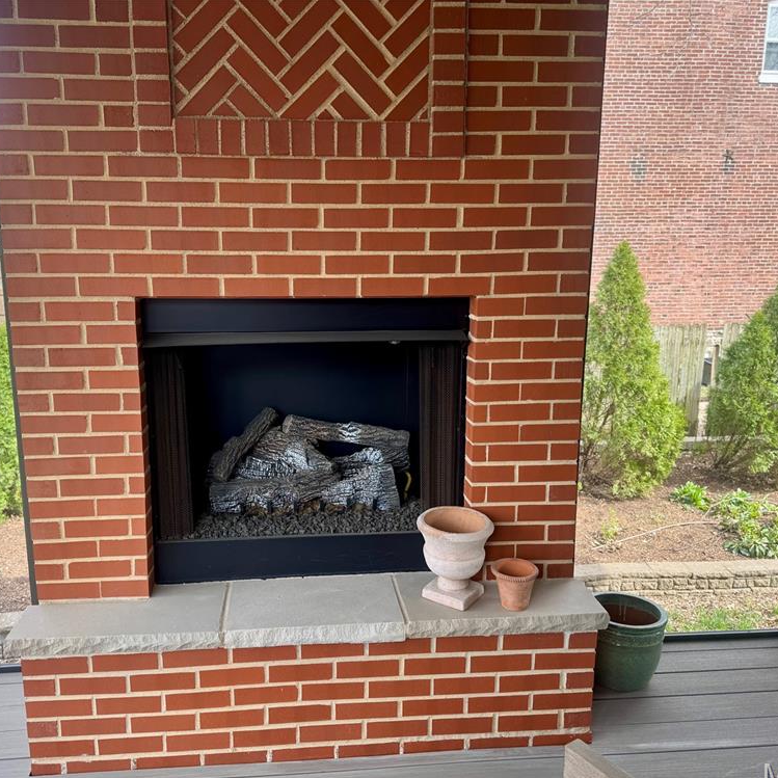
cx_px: 336
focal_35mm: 29
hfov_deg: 55.4
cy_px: 398
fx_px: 737
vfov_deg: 55.6
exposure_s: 1/168
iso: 64
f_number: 1.78
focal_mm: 6.76
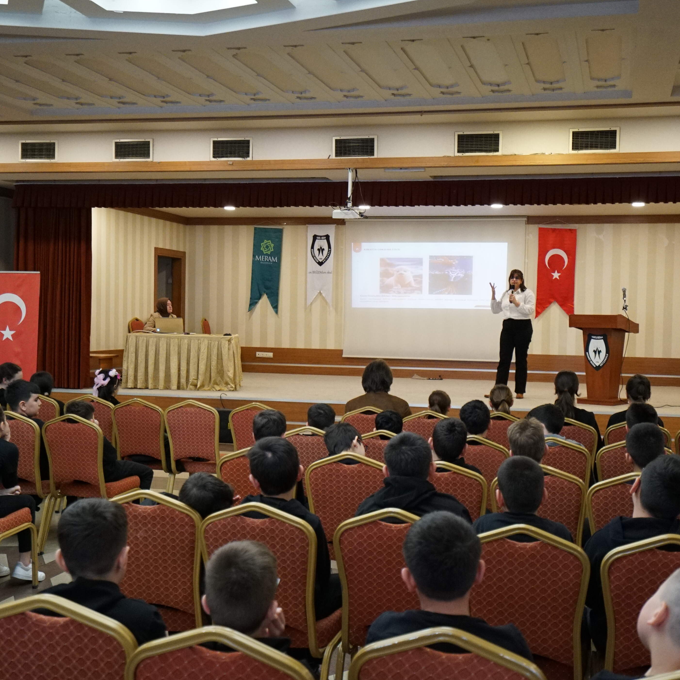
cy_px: 343
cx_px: 382
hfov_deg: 37.5
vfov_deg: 37.6
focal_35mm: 45
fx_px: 1000
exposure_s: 1/160
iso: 5000
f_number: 4
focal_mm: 35
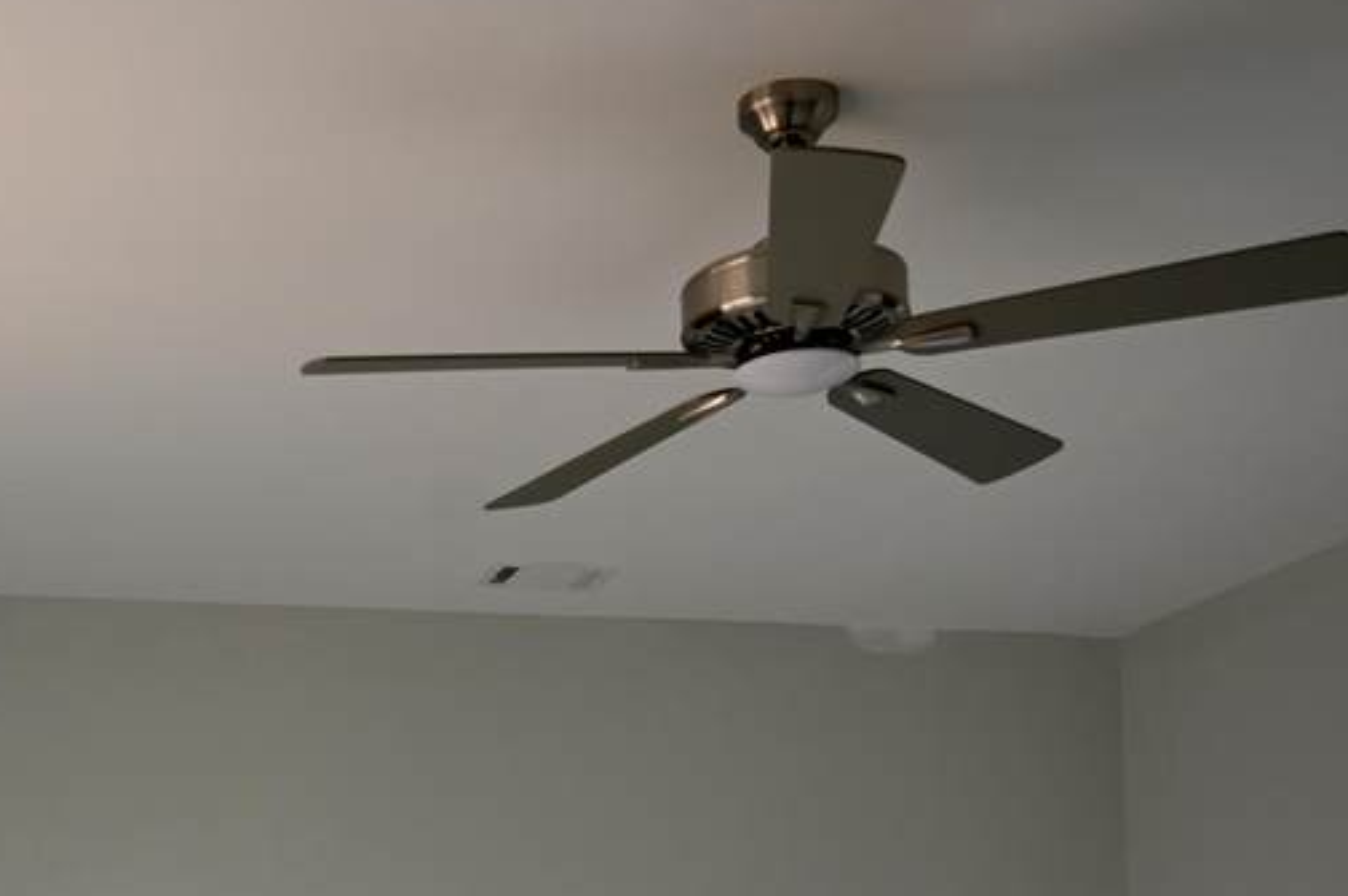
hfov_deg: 31.5
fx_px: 2282
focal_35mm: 61
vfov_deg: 20.8
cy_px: 1059
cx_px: 155
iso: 400
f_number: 4
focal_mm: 24
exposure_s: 1/100
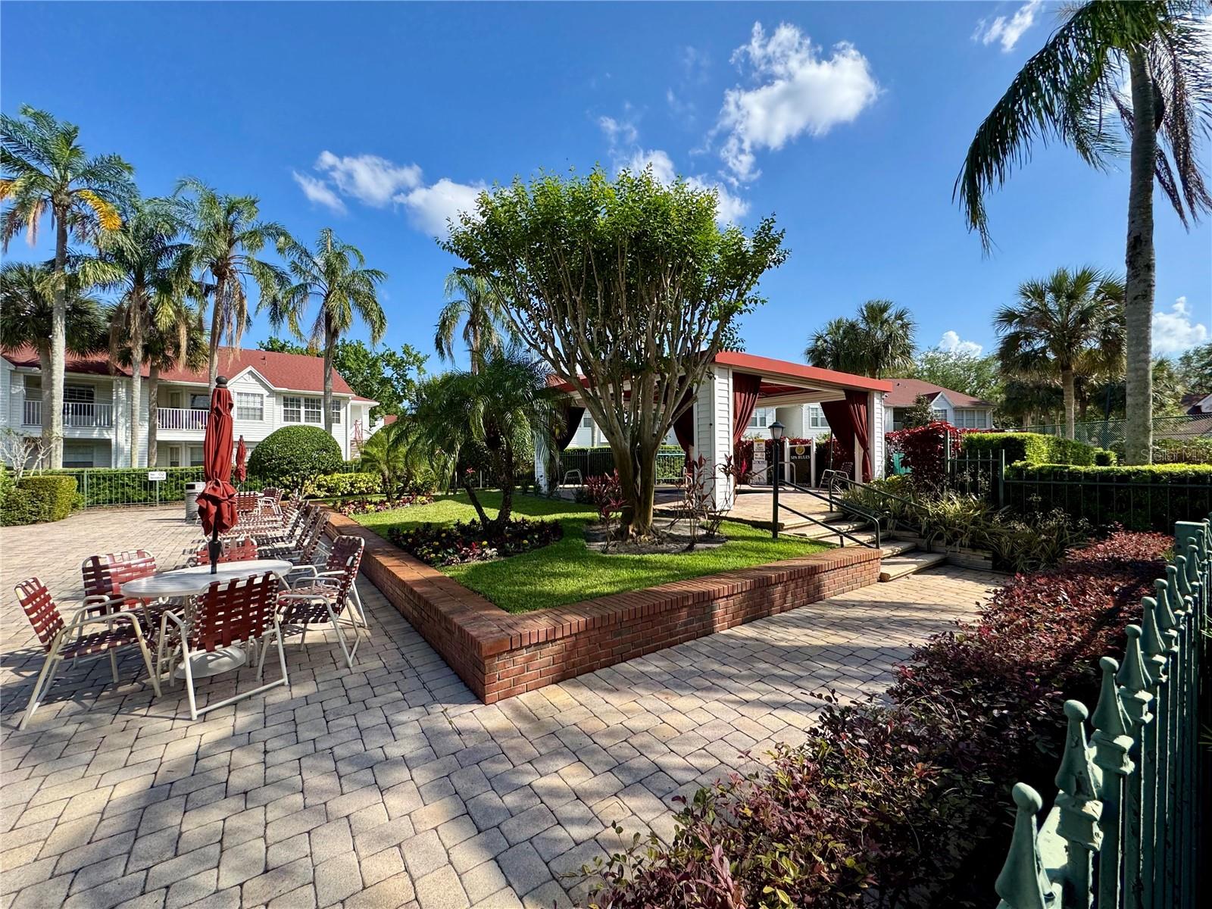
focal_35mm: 14
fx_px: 490
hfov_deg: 102.1
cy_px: 454
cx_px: 606
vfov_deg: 85.7
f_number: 2.2
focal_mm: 2.22
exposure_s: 1/779
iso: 50
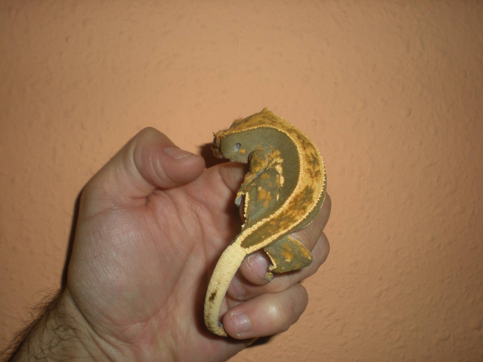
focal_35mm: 39
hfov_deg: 47.9
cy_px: 184
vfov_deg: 36.8
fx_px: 544
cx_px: 243
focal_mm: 6.3
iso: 64
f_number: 3.1
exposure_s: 1/60
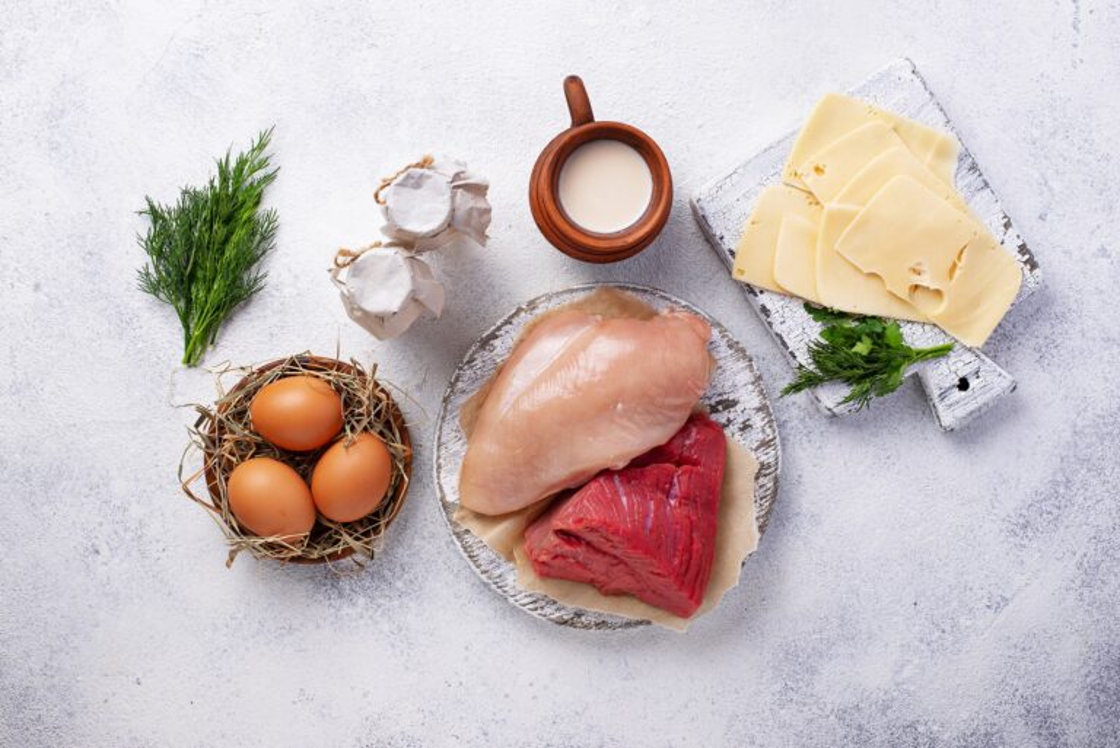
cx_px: 560
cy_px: 374
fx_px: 1556
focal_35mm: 50
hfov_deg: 39.6
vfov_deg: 27.0
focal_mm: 50
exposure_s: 1/125
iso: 100
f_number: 9
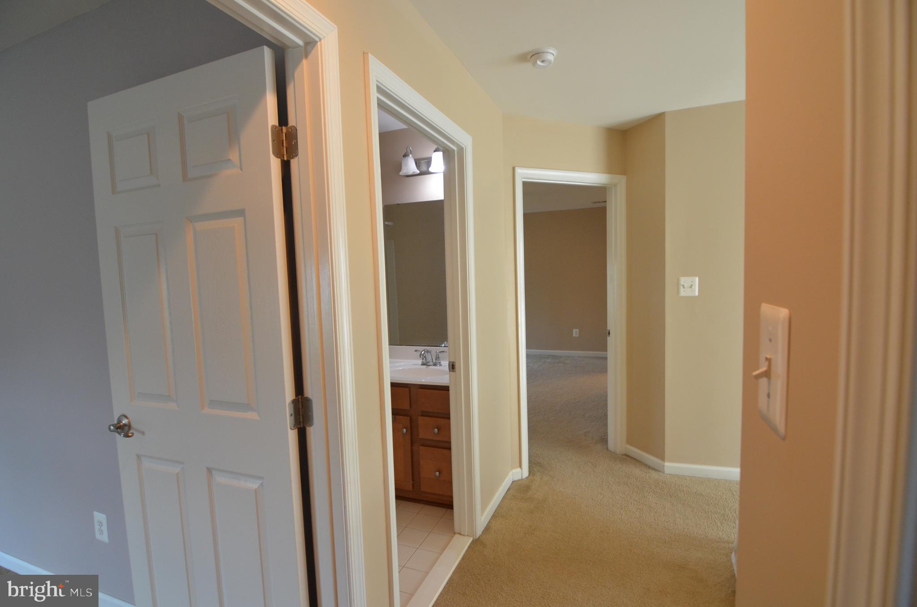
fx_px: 419
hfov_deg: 95.1
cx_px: 458
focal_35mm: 16
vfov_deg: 71.8
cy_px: 304
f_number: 4
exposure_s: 1/60
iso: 800
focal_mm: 11
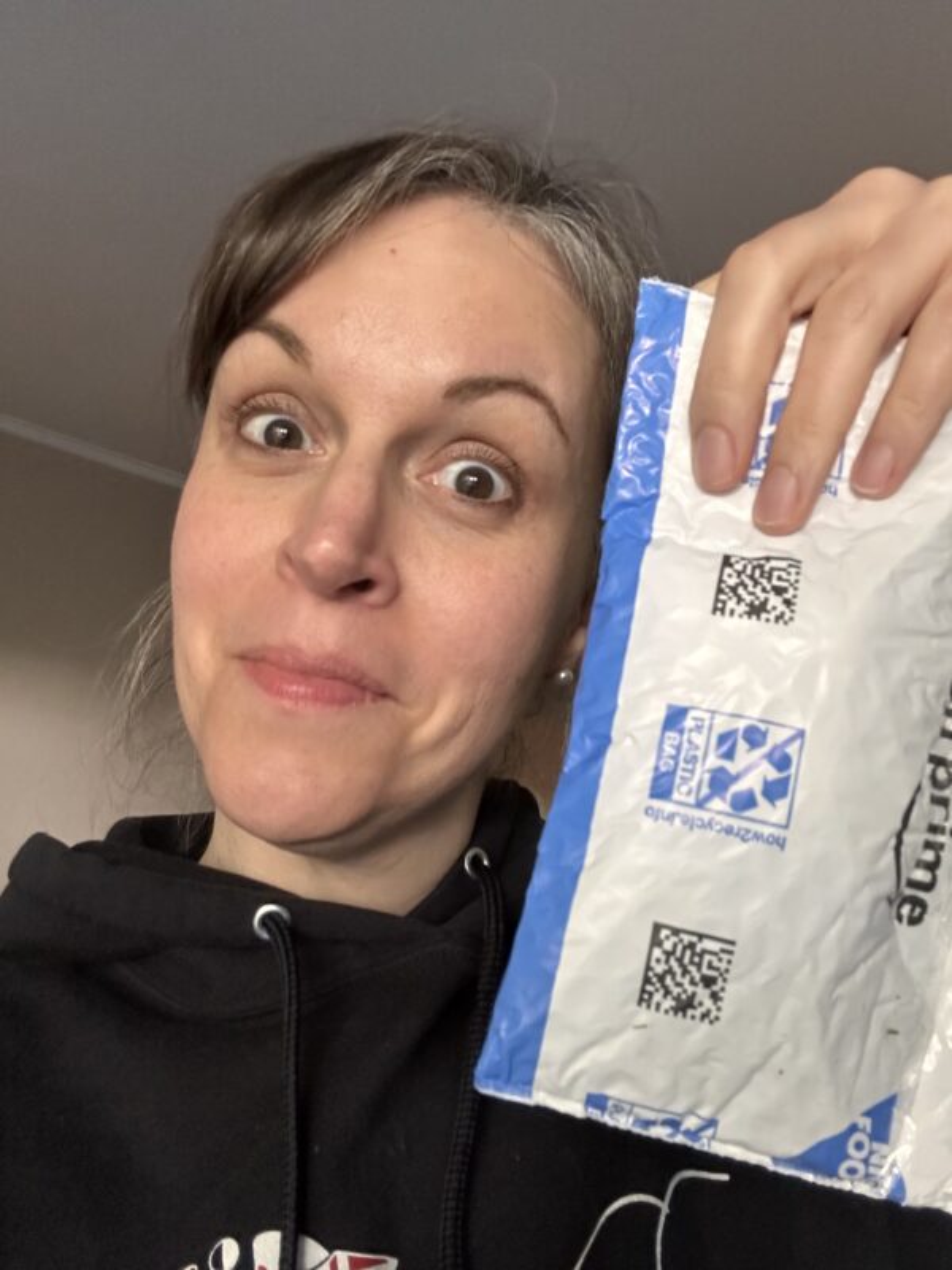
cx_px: 476
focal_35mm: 30
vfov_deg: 60.0
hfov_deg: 46.8
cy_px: 635
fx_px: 1100
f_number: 1.9
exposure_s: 1/60
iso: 320
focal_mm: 2.69
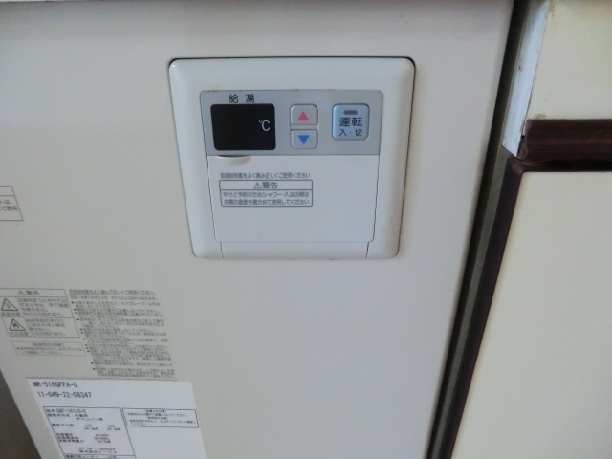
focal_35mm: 24
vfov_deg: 56.8
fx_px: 424
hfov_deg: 71.6
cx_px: 306
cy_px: 230
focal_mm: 4.3
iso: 800
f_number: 3.2
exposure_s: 1/25
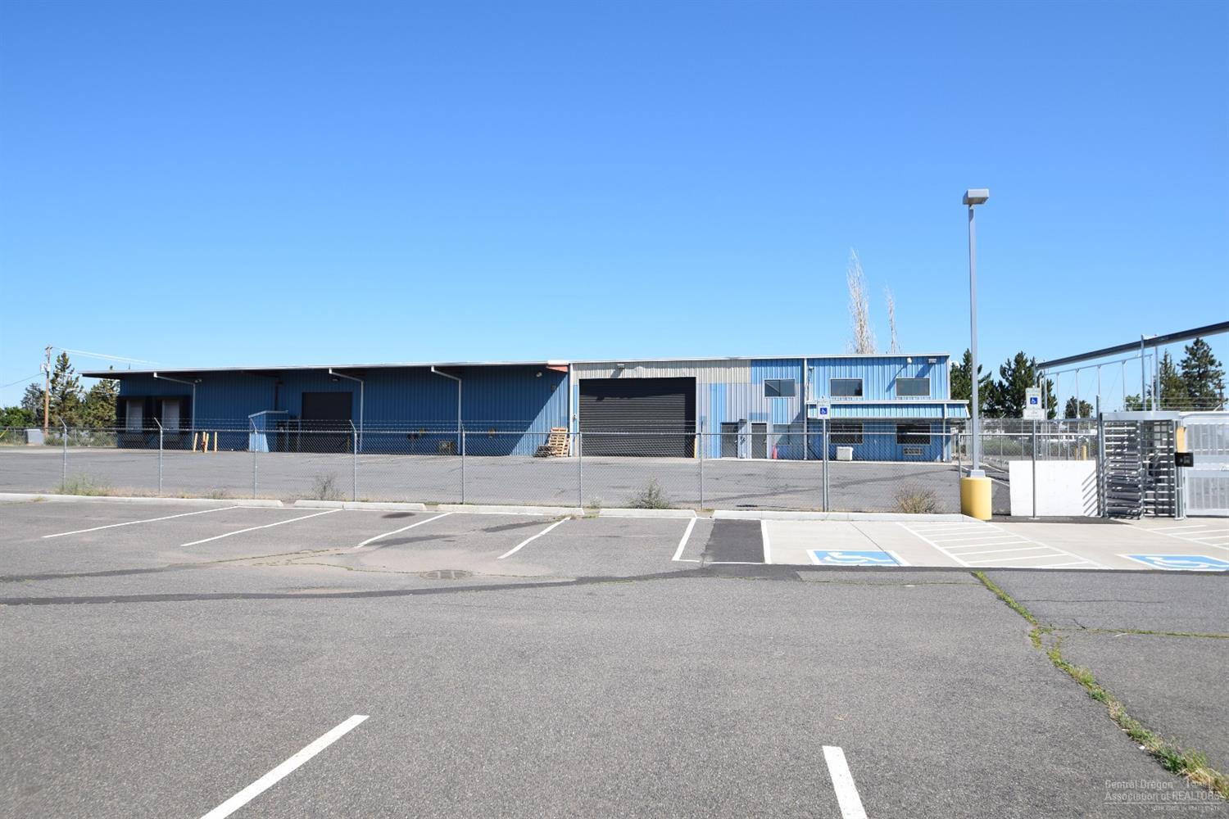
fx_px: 819
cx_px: 614
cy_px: 410
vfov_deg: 53.1
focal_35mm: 24
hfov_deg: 73.7
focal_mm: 16
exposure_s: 1/400
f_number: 10
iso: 200
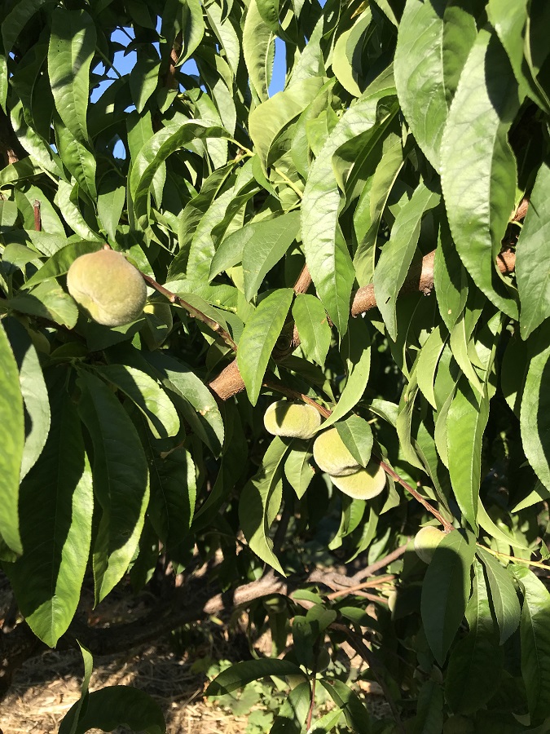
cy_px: 367
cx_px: 275
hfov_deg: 49.7
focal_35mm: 28
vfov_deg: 63.4
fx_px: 593
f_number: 1.8
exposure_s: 1/1140
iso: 20
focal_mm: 3.99
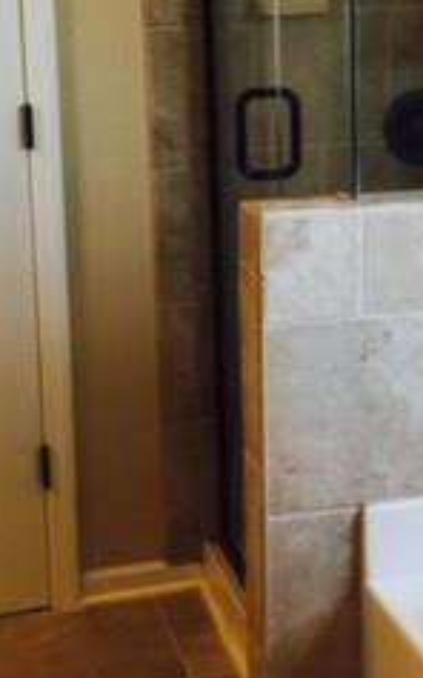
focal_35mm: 83
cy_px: 249
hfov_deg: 15.2
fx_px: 1532
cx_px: 497
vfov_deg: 24.9
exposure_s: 1/30
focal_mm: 4.15
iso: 32
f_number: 2.2
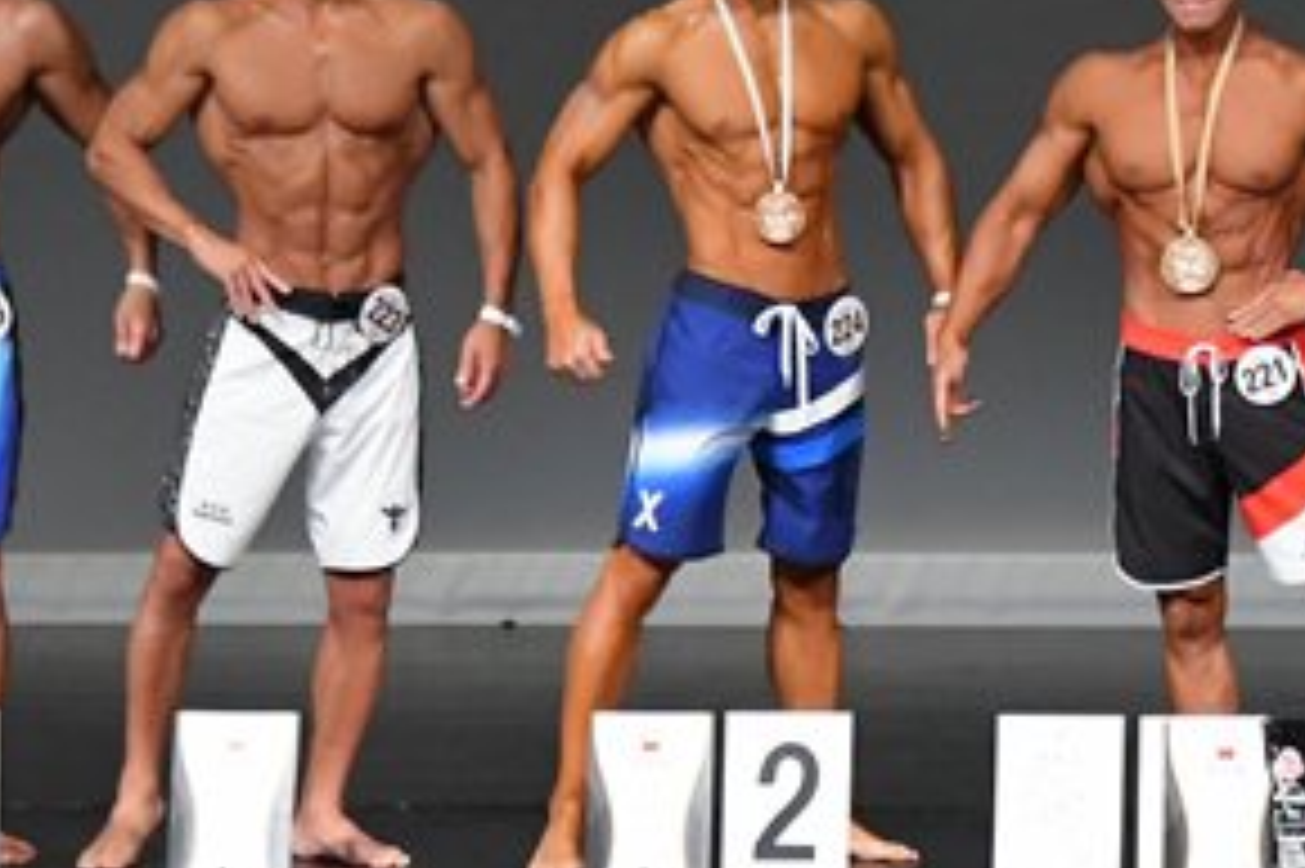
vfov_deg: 2.8
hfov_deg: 4.1
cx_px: 1208
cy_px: 337
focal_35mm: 499
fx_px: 18078
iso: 5000
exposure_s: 1/400
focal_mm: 125
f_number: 5.6
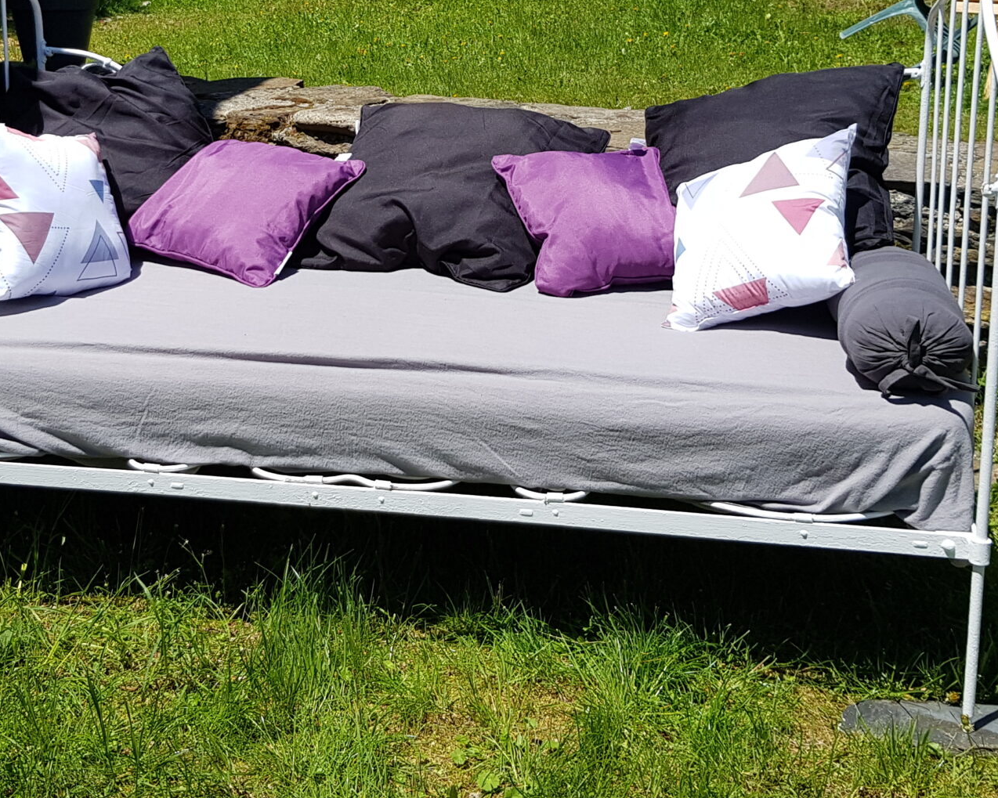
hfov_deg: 36.6
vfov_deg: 29.3
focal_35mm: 51
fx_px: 1506
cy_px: 211
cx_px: 448
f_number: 1.7
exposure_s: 1/2296
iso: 40
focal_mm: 4.2
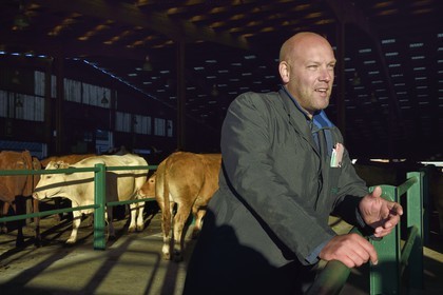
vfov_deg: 35.1
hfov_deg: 50.7
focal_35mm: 38
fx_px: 468
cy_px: 148
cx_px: 222
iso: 800
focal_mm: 38
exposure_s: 1/160
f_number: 18
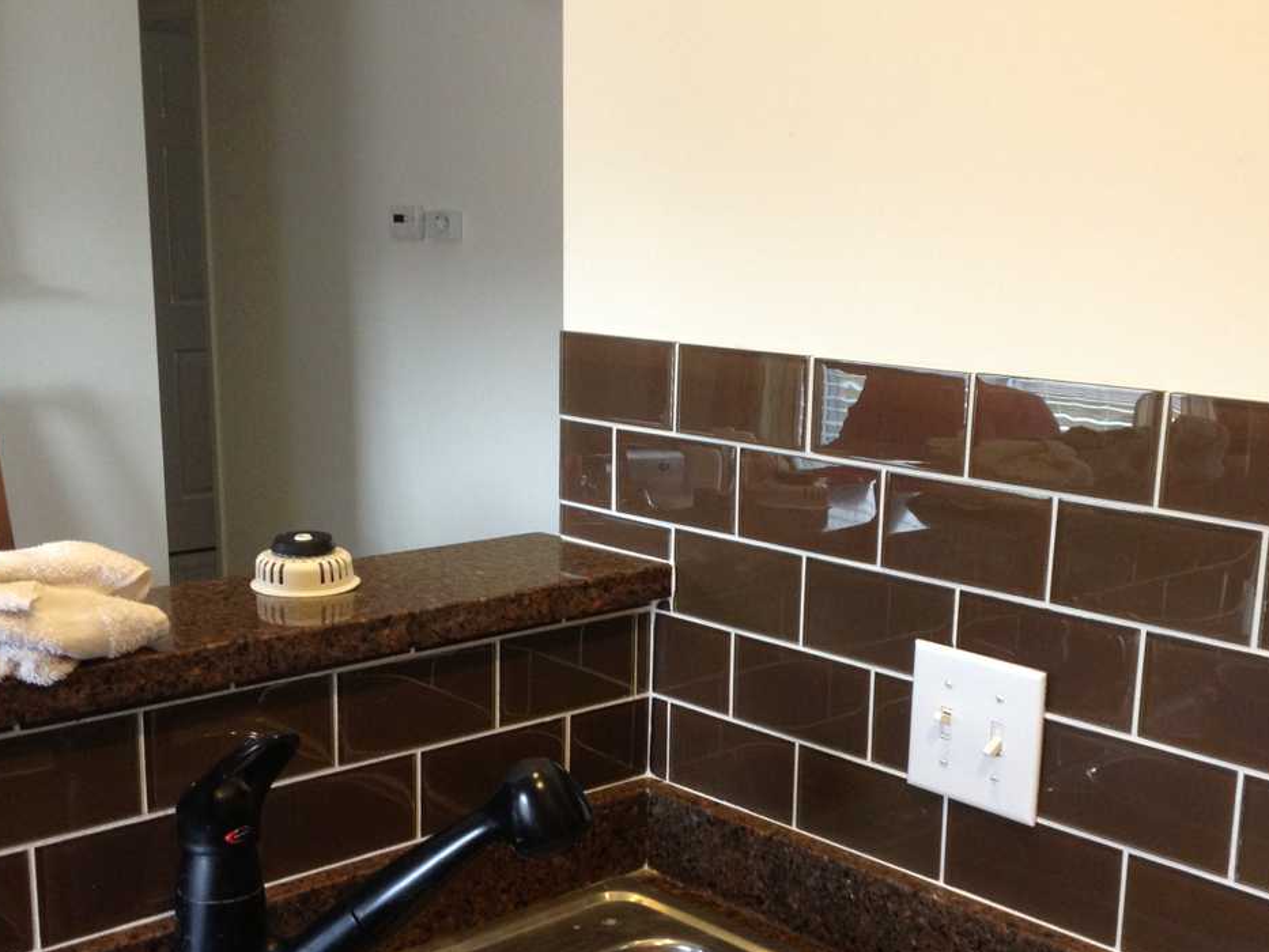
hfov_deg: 38.1
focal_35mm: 50
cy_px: 613
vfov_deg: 29.0
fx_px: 1833
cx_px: 694
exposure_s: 1/20
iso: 125
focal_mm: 4.28
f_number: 2.4
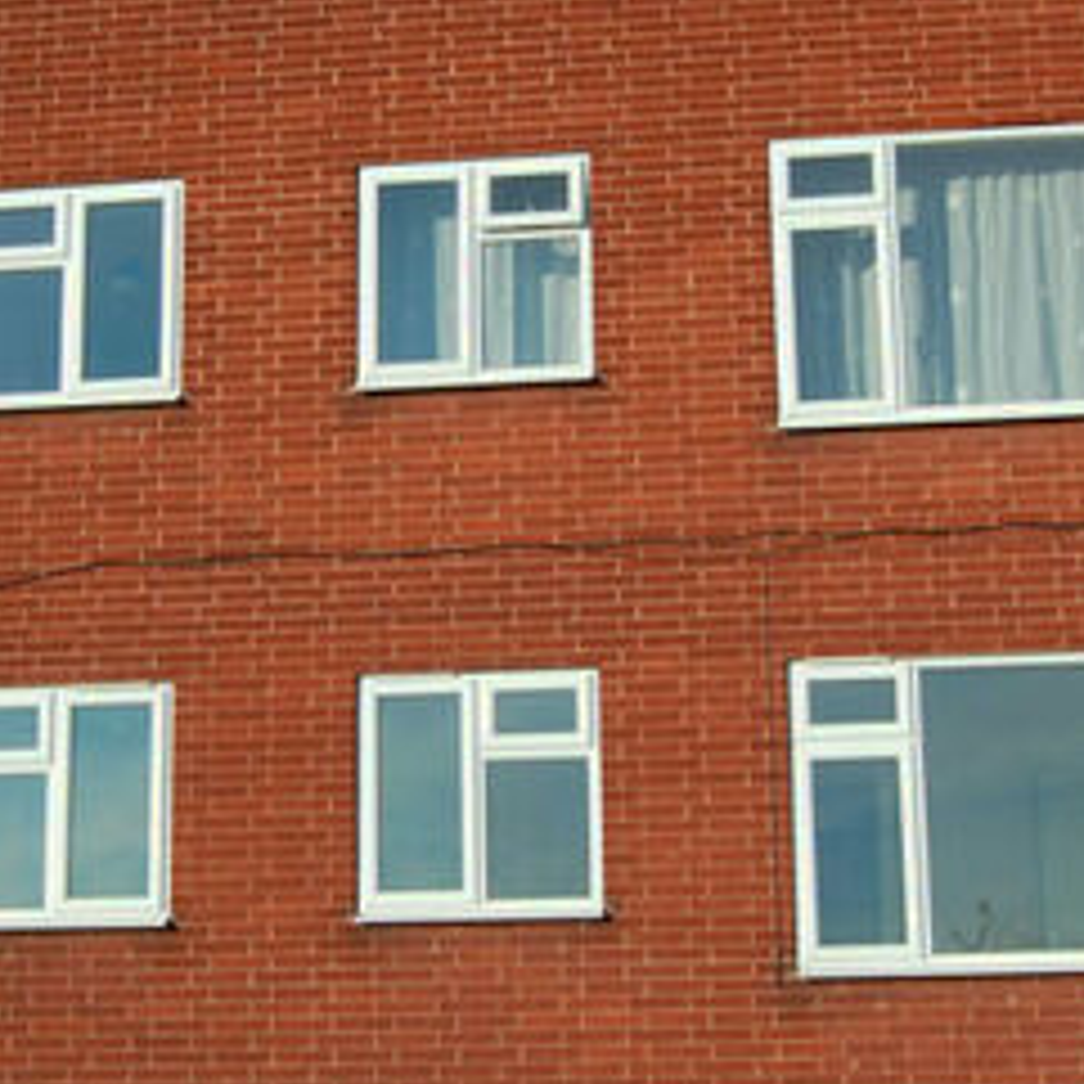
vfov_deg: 23.4
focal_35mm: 74
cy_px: 540
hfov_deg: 23.3
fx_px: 2622
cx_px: 454
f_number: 10
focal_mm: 20
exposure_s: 1/400
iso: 200
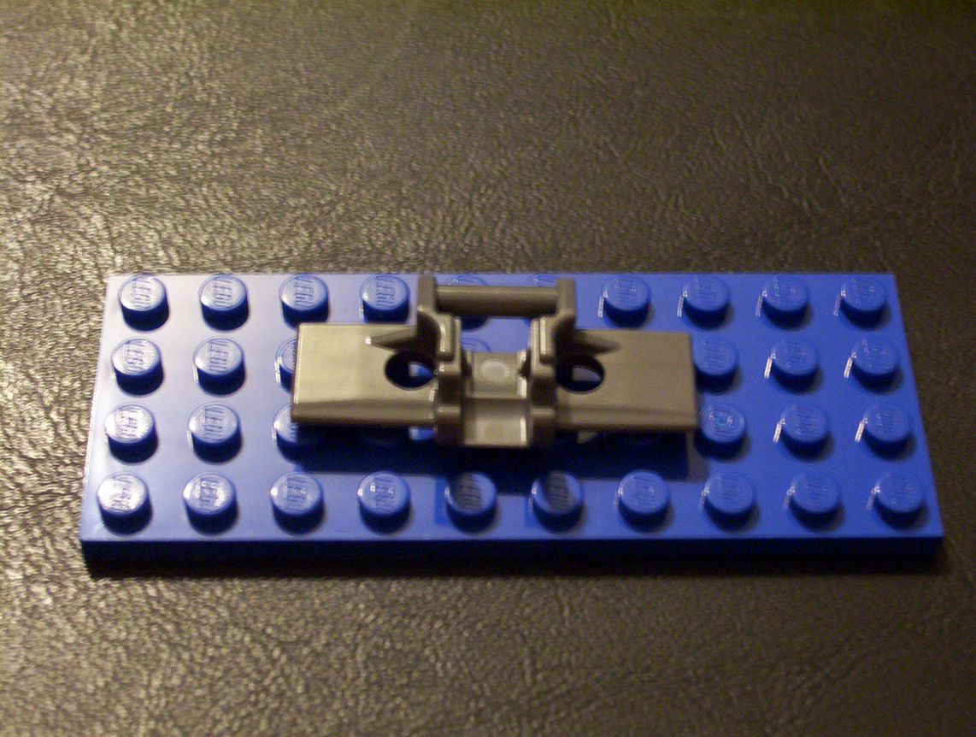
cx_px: 488
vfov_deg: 18.3
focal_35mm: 81
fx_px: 2289
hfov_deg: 24.1
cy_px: 368
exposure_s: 1/8
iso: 200
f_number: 3.62
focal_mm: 10.76
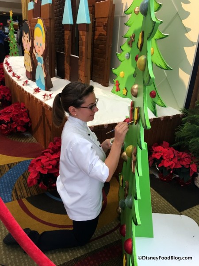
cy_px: 133
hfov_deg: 48.2
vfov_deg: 61.7
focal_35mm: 29
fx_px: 222
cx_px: 100
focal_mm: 4.15
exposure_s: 1/15
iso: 25
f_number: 2.2
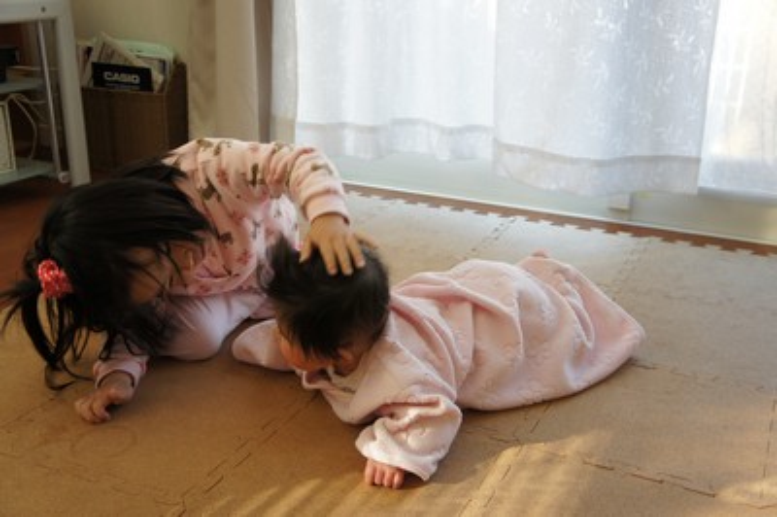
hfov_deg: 48.0
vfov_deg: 33.0
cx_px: 388
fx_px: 873
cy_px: 258
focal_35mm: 40
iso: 200
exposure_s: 1/50
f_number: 4
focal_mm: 27
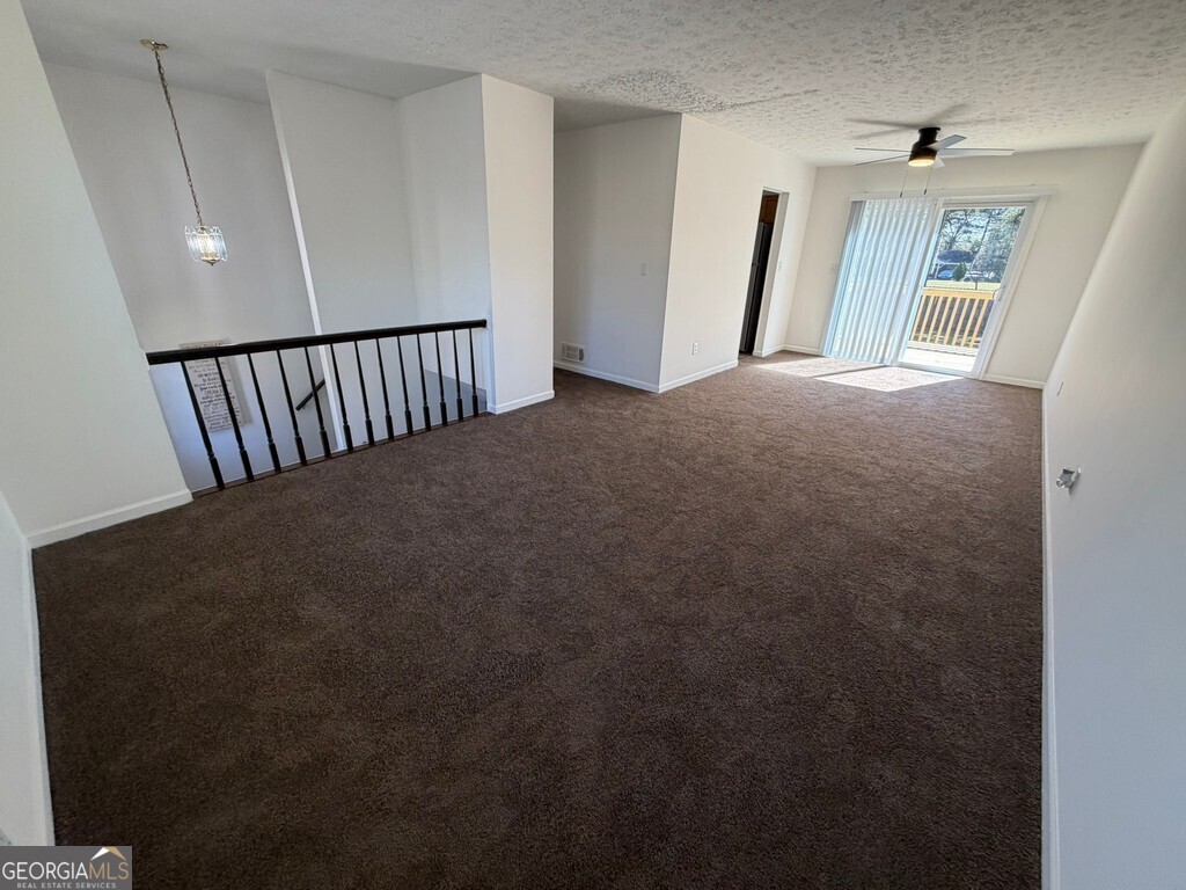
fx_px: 480
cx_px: 593
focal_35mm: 14
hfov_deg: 102.1
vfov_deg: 85.7
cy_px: 445
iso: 160
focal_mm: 2.22
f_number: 2.2
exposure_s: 1/120
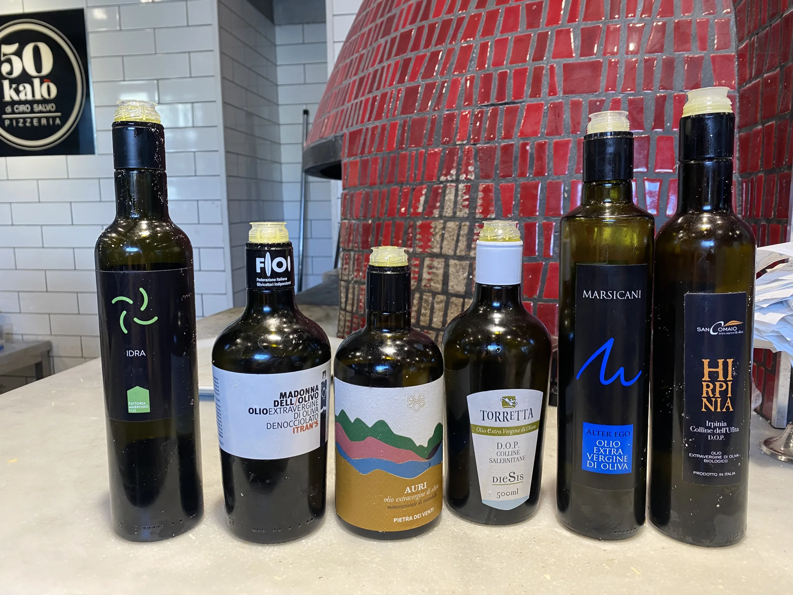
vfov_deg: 53.1
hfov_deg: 67.3
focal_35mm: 26
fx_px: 596
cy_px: 298
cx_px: 396
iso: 80
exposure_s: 1/50
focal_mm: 4.25
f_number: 1.8
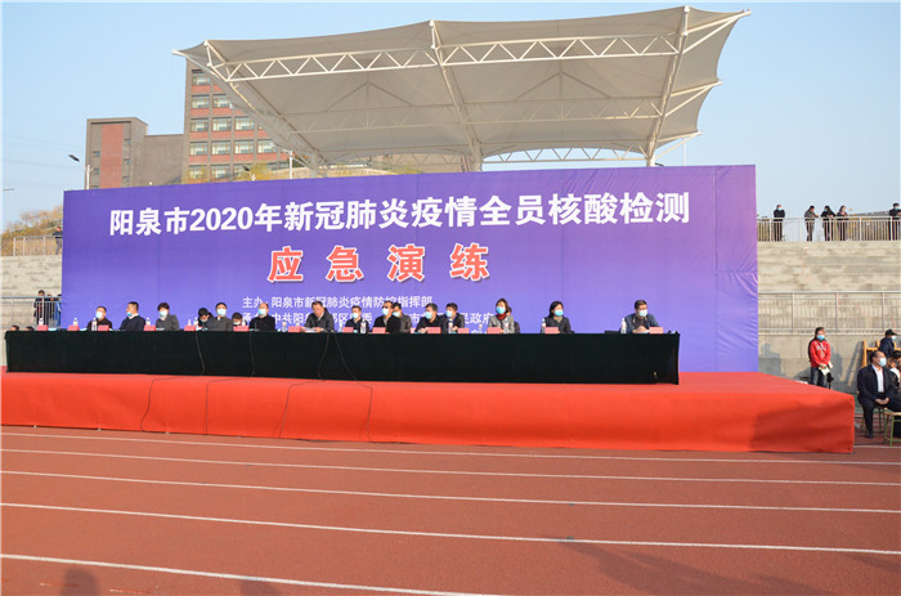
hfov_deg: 67.5
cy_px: 298
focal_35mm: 27
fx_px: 674
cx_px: 450
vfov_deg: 47.7
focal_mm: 18
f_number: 7.1
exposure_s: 1/2000
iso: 1600
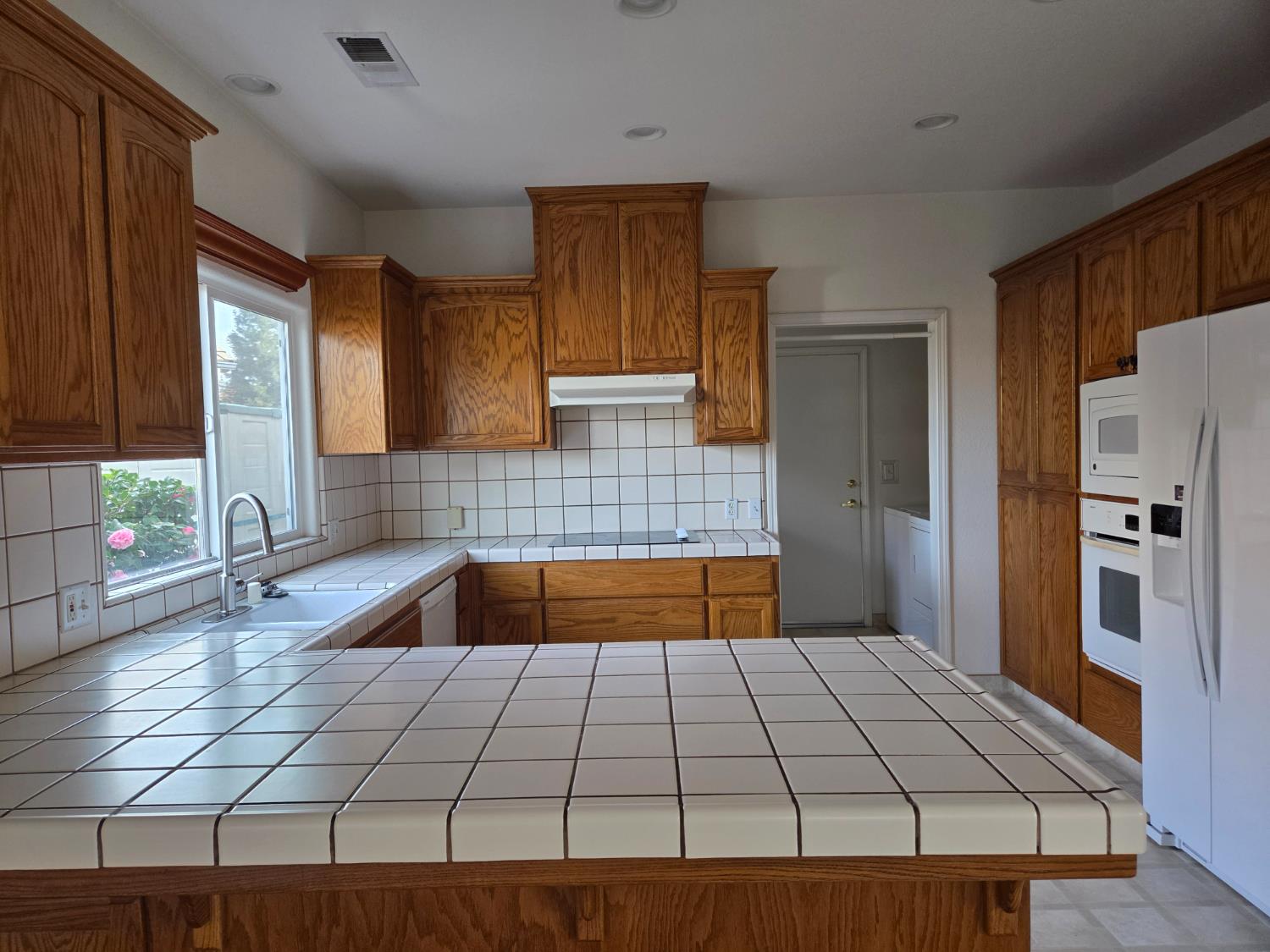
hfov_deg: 73.9
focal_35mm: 23
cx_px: 635
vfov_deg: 58.9
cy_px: 476
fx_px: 844
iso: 160
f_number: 1.8
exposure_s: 1/180
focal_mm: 5.4
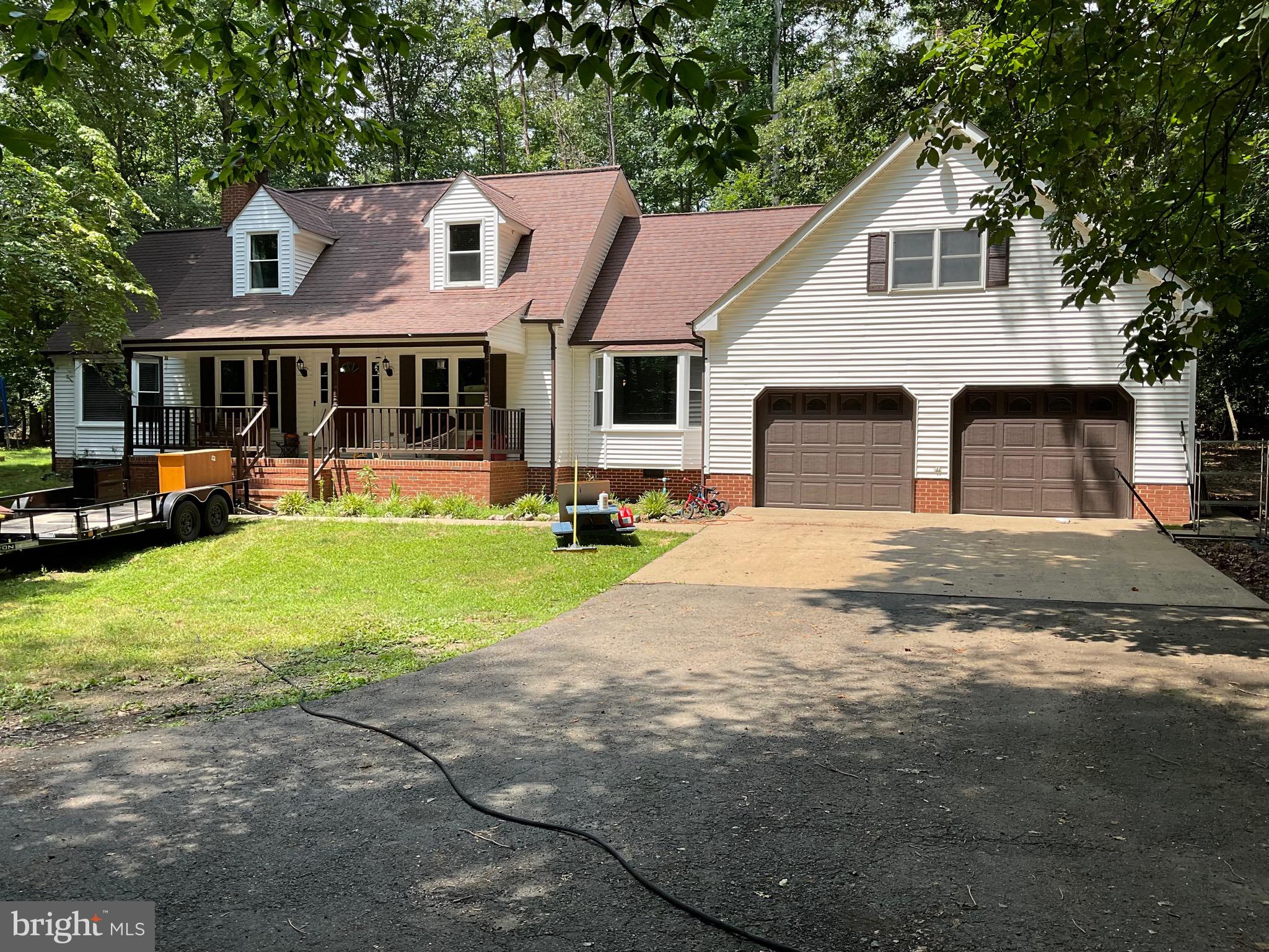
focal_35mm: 29
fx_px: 1063
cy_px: 476
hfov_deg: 61.7
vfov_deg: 48.2
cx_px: 634
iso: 16
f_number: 1.8
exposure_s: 1/816
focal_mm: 3
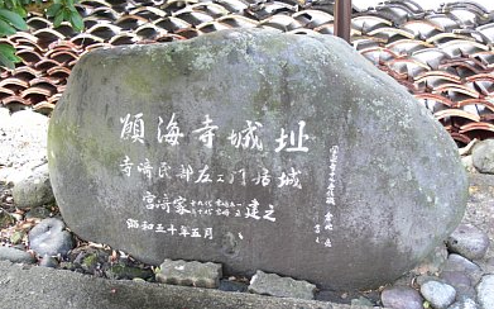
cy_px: 153
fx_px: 511
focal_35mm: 38
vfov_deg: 33.5
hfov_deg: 51.6
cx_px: 243
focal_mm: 7.4
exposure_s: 1/50
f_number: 3.2
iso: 80
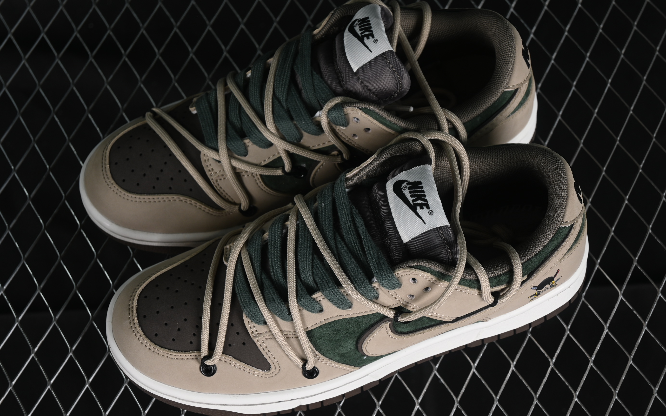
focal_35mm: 77
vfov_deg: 16.9
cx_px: 331
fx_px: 1397
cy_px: 212
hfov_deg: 26.8
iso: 160
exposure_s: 1/60
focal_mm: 50
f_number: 6.3
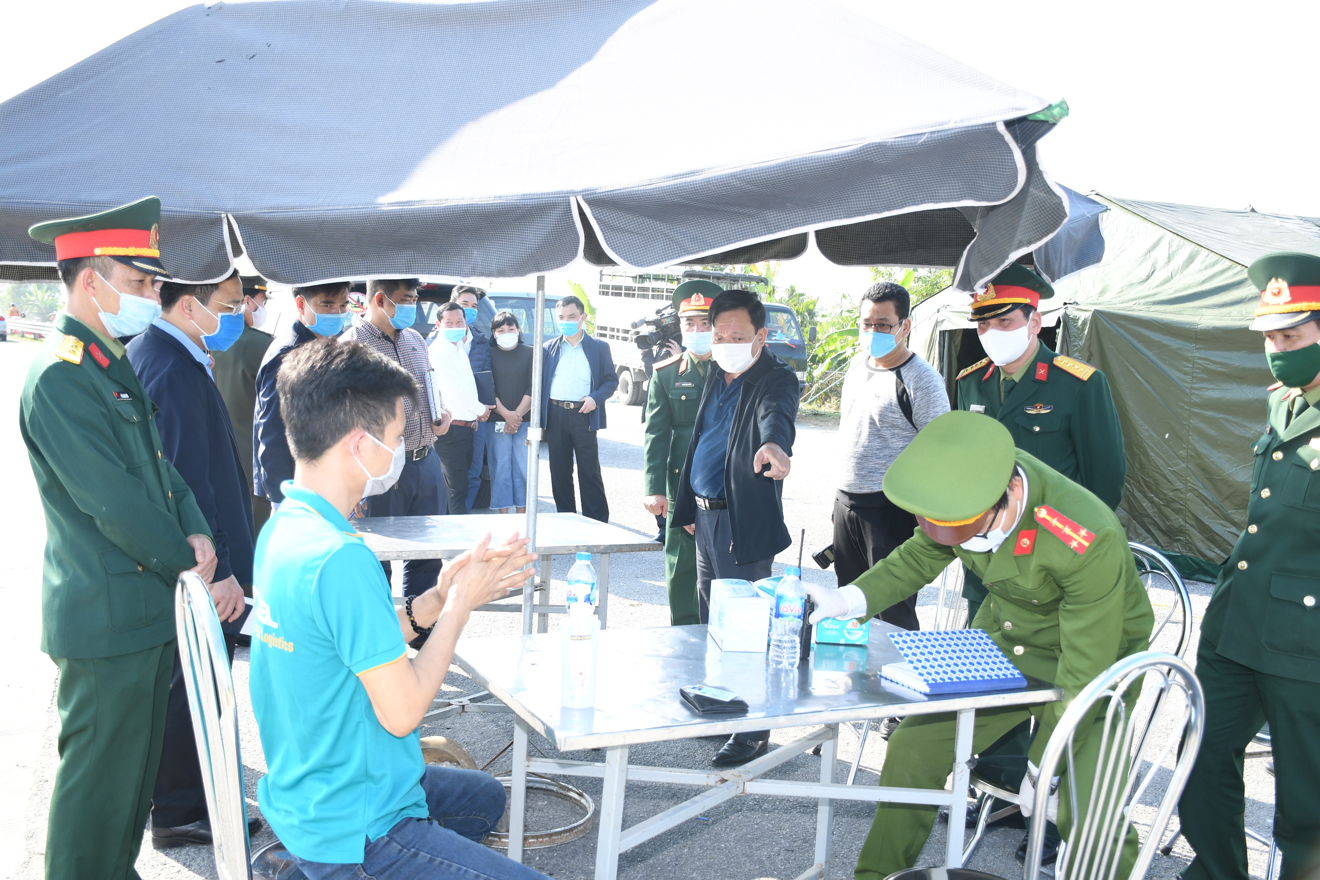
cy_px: 440
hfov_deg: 57.2
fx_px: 1210
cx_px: 660
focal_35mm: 33
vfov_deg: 40.0
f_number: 4.5
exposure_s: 1/200
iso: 160
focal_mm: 22
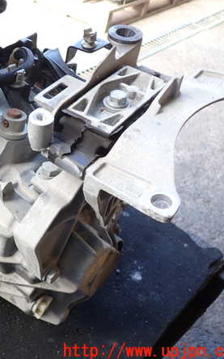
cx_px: 3
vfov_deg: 46.2
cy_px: 180
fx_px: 421
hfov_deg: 28.1
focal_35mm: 43
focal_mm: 5.4
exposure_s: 1/60
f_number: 2.3
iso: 100
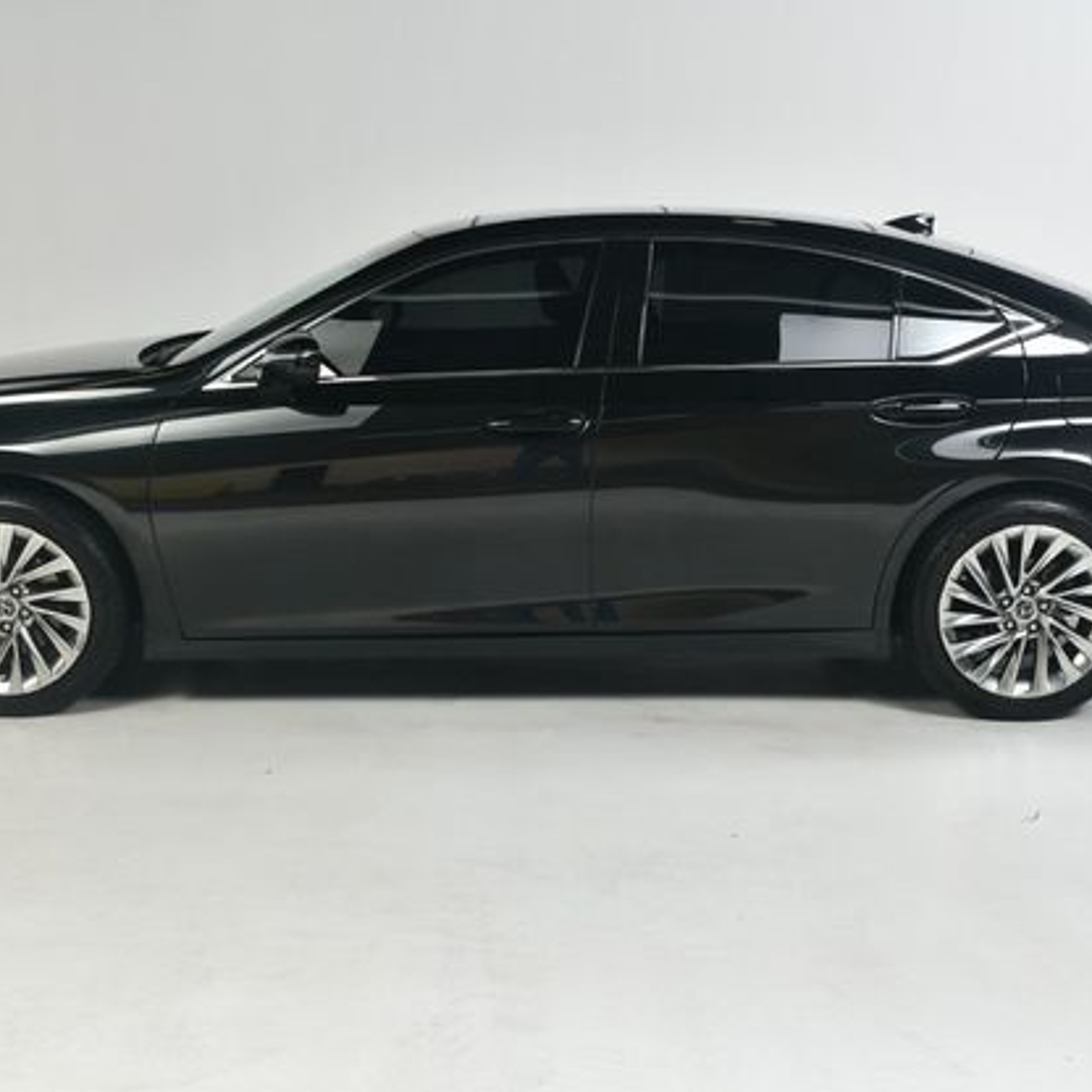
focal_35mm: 47
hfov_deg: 36.1
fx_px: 1677
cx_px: 559
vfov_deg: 36.1
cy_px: 536
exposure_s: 1/160
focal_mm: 24
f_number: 10
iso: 100
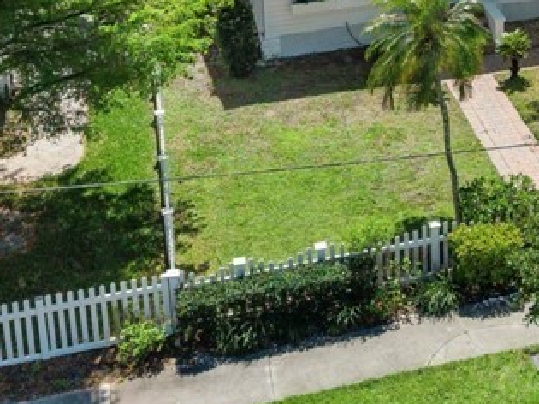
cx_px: 551
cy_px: -127
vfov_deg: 17.6
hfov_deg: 23.8
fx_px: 1214
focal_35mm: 78
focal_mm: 8.67
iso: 100
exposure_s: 1/640
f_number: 1.8
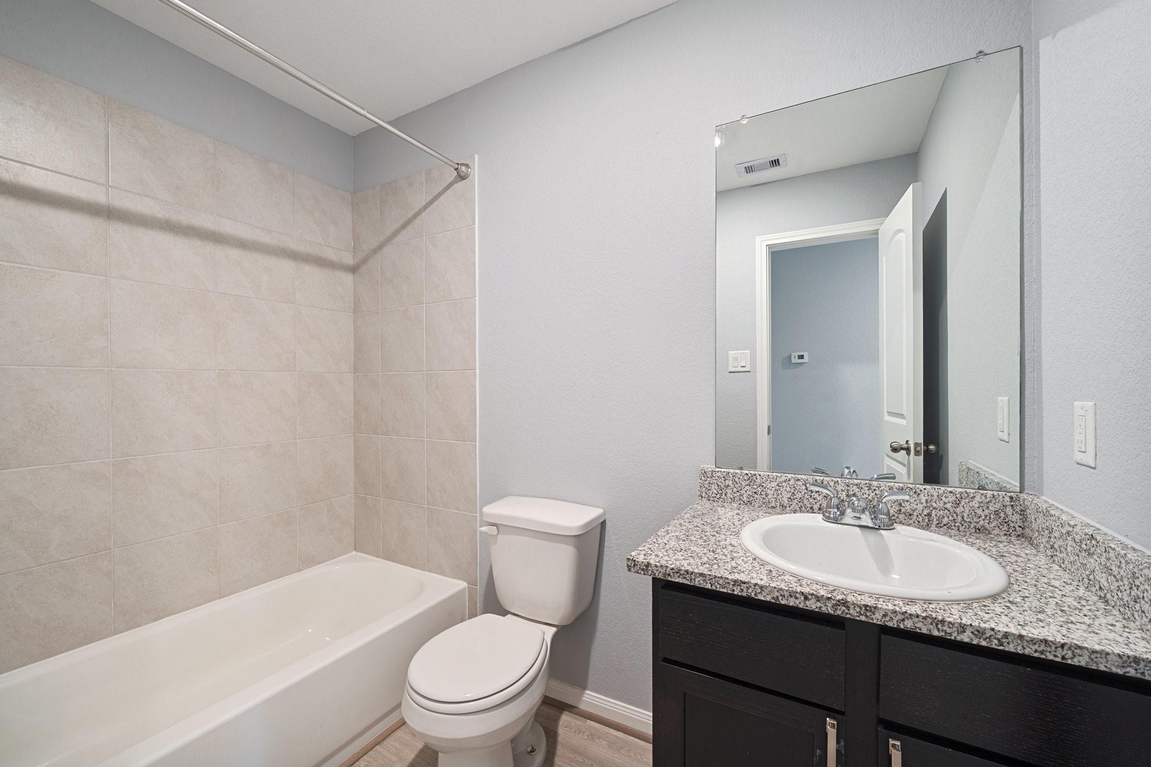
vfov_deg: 81.2
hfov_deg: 104.3
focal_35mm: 14
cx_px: 576
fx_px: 448
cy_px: 384
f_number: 10
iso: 320
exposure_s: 1.6
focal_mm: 14
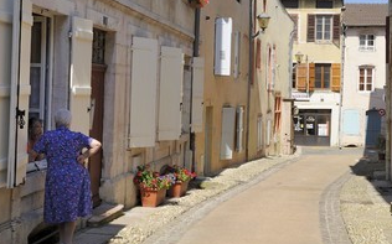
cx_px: 203
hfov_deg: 35.7
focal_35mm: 57
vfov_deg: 22.7
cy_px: 98
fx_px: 609
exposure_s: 1/160
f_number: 13
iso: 200
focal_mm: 42
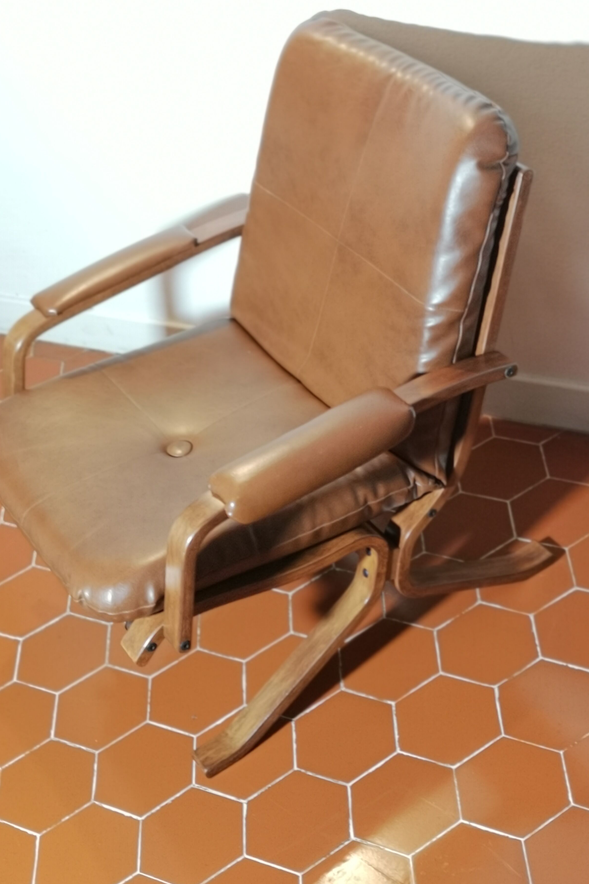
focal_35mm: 57
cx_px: 302
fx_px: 1399
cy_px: 440
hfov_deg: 23.8
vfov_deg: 35.1
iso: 400
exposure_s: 1/33.3
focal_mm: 5.58
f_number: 4
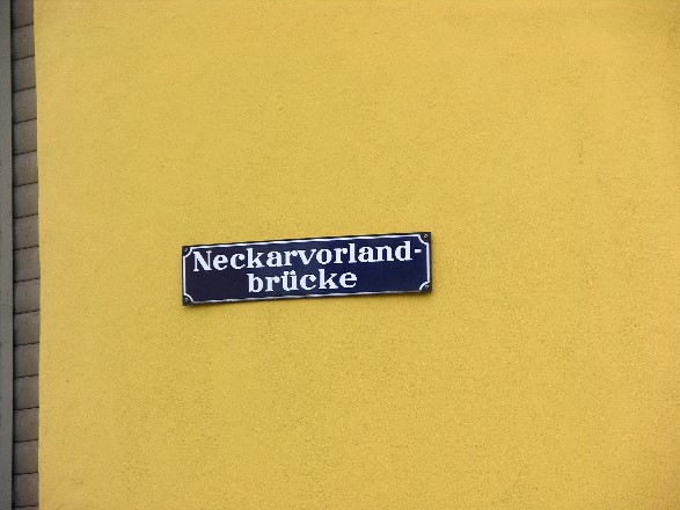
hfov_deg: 10.4
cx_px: 340
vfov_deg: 7.8
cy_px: 255
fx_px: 3732
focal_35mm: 190
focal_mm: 48.5
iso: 50
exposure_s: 1/92.6
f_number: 4.5
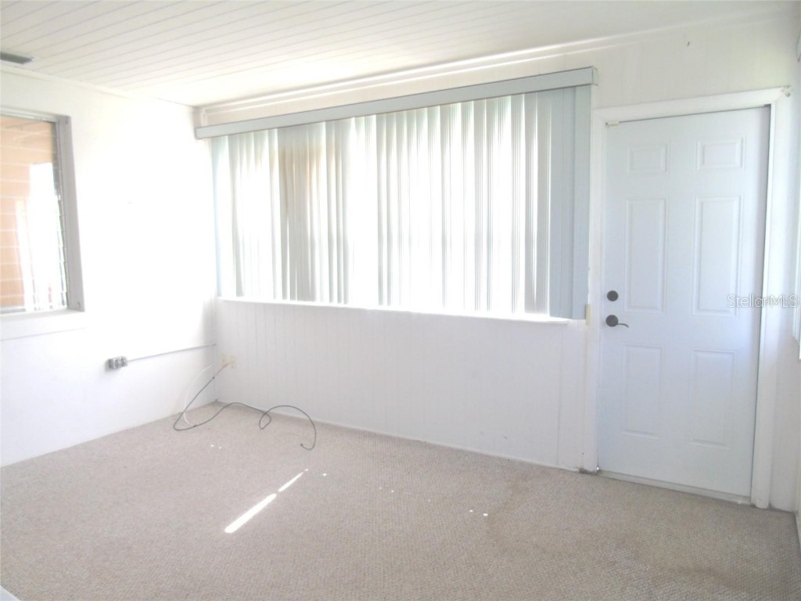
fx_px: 578
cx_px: 400
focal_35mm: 25
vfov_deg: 54.9
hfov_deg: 69.4
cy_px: 300
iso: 80
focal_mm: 4.4
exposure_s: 1/50
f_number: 3.4
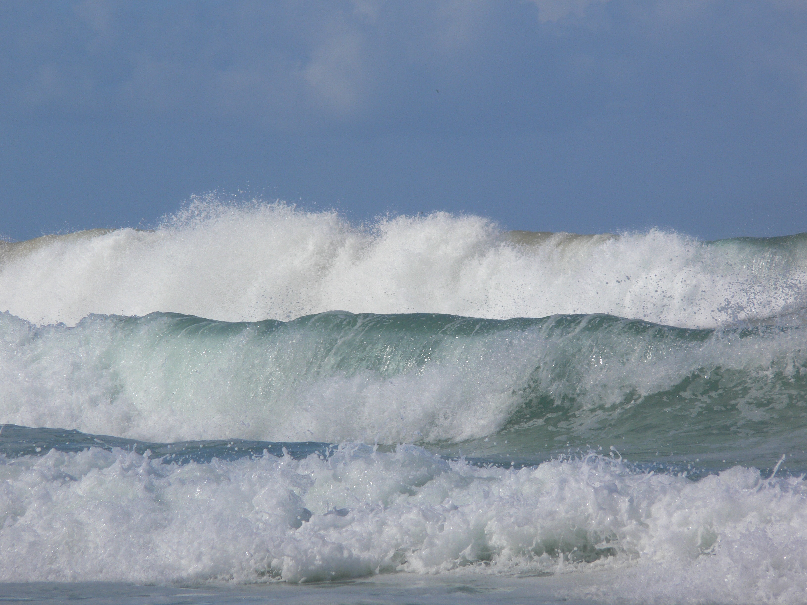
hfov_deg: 4.7
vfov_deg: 3.5
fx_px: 9791
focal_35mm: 420
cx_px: 404
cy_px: 302
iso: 80
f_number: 8
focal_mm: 88.8
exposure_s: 1/500
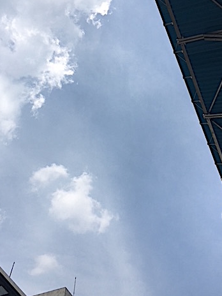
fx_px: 342
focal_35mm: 40
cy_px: 121
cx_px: 105
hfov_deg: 35.9
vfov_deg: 46.6
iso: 25
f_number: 2.2
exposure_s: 1/2747
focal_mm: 4.15
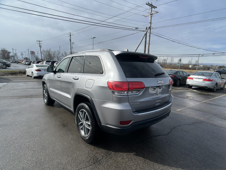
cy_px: 85
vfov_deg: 53.1
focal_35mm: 26
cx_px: 113
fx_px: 170
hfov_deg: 67.3
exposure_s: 1/5587
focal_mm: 5.7
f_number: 1.5
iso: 50
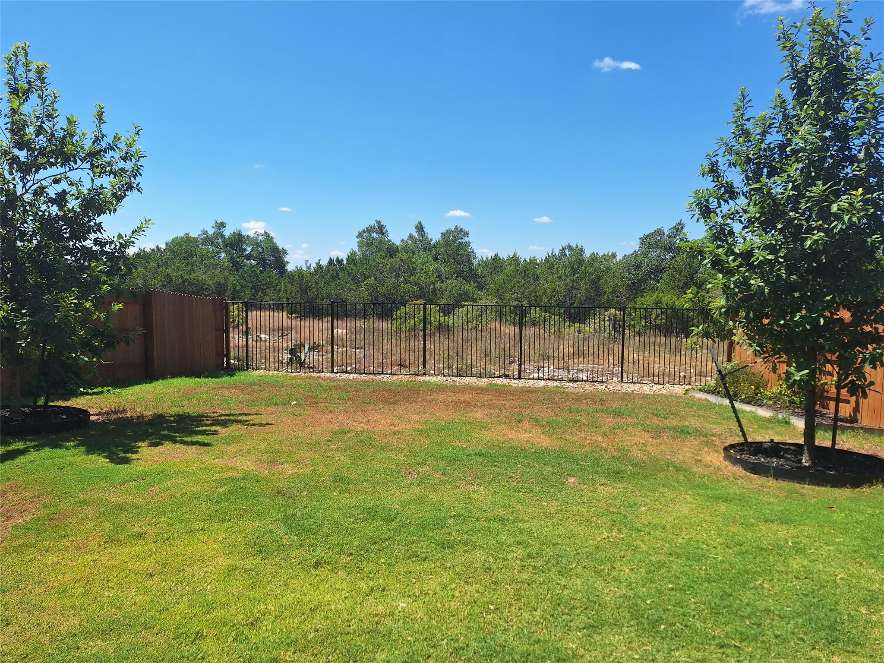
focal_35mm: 23
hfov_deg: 73.9
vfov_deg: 58.9
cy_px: 332
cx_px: 442
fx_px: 587
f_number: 1.8
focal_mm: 5.54
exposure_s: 1/2262
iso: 40
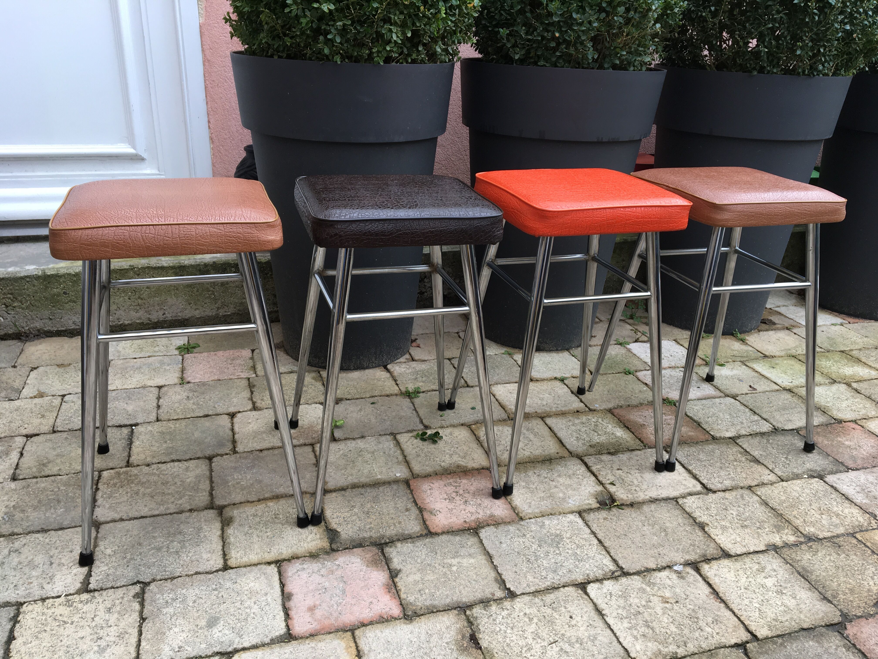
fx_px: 736
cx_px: 439
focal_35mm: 29
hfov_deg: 61.7
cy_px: 330
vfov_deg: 48.2
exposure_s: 1/100
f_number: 2.2
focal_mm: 4.15
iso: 32
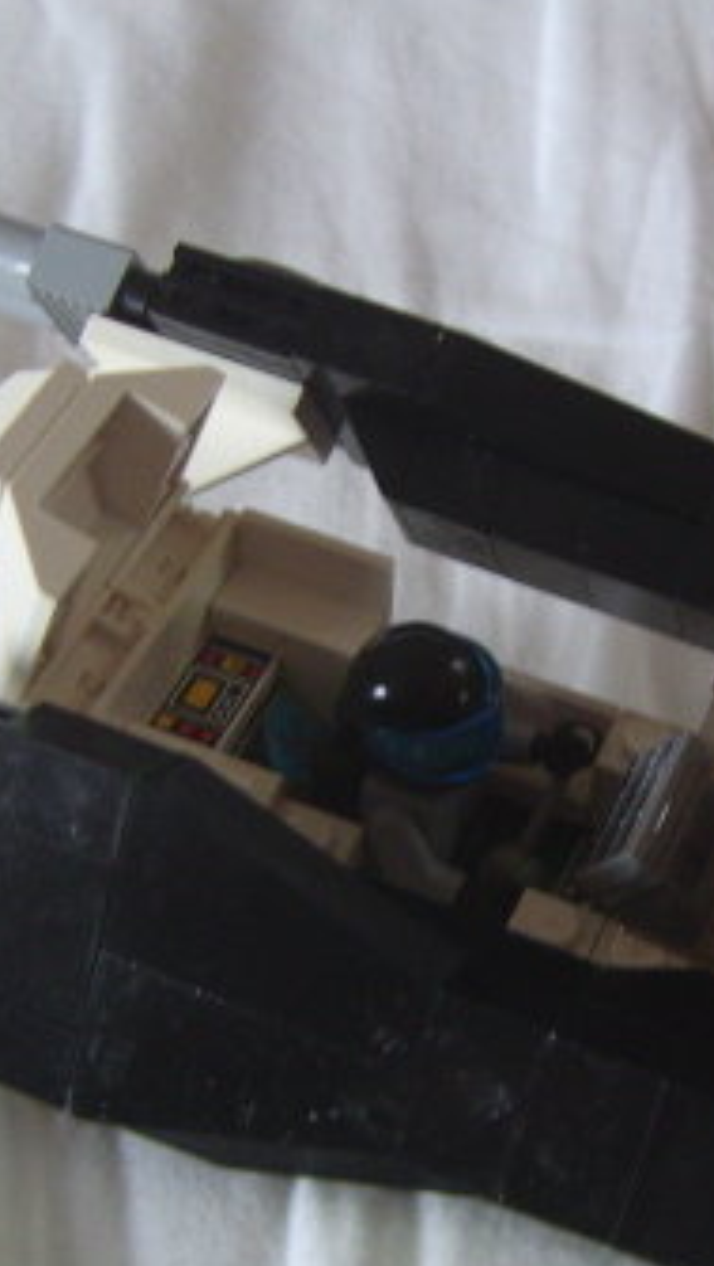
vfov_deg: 26.8
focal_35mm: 79
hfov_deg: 15.3
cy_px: 737
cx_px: 529
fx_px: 2653
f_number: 2.8
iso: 100
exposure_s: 1/30
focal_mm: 7.8
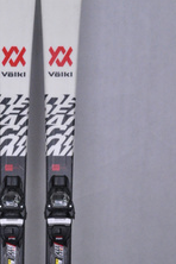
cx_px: 34
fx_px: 557
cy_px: 218
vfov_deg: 26.1
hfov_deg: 17.8
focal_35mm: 76
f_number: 11
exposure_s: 1/125
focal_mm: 25
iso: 3200
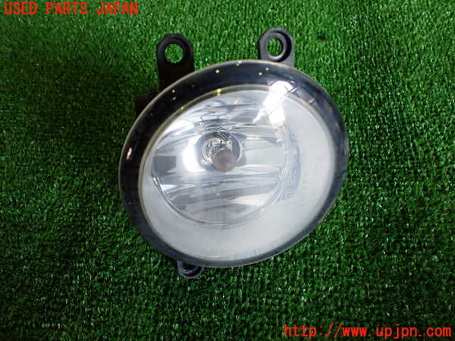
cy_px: 170
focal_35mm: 30
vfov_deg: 46.8
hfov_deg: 60.0
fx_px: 394
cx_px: 228
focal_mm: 5.4
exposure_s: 1/125
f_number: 2.3
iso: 500
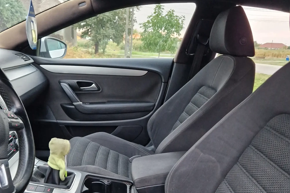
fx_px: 258
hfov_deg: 58.7
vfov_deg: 40.9
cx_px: 145
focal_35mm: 32
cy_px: 117
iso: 1000
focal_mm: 5.4
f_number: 1.8
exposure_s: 1/100
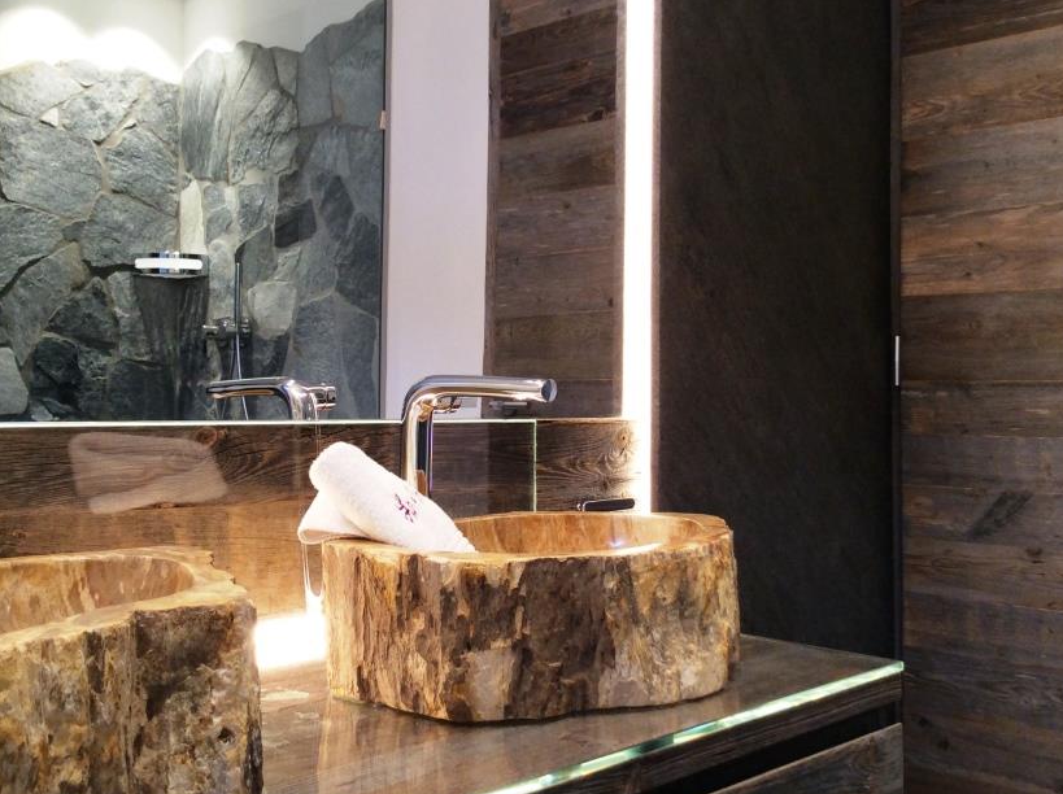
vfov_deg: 35.8
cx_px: 517
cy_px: 347
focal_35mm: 40
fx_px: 1227
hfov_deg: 46.8
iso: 50
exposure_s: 1/24
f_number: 2.4
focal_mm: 3.3
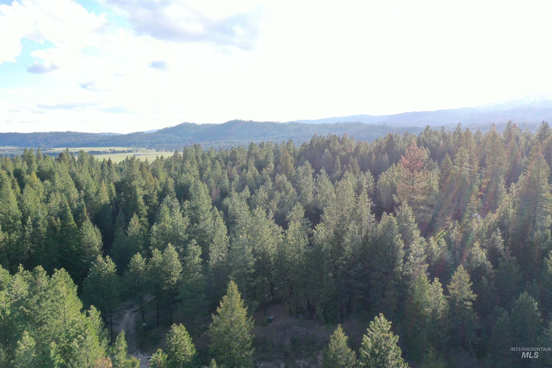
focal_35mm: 28
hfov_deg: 65.5
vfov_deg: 46.4
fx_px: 429
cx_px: 276
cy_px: 184
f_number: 5
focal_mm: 10.26
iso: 100
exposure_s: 1/200
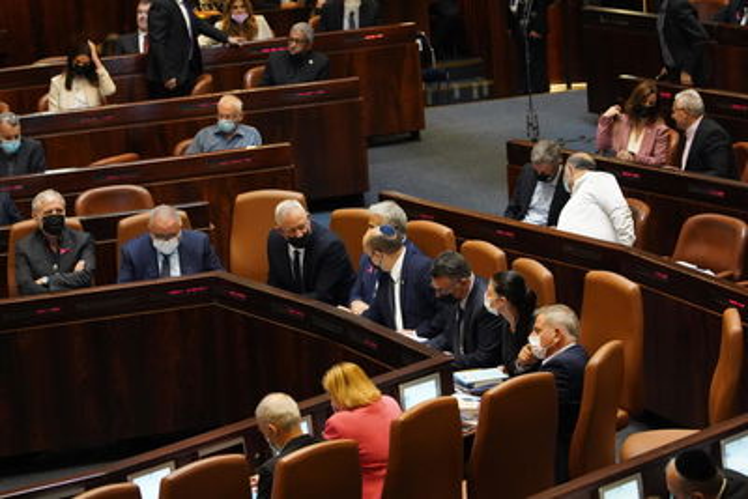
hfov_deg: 15.2
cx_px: 374
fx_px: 2806
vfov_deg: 10.2
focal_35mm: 135
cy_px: 250
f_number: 5.6
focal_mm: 135
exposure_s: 1/200
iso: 10000
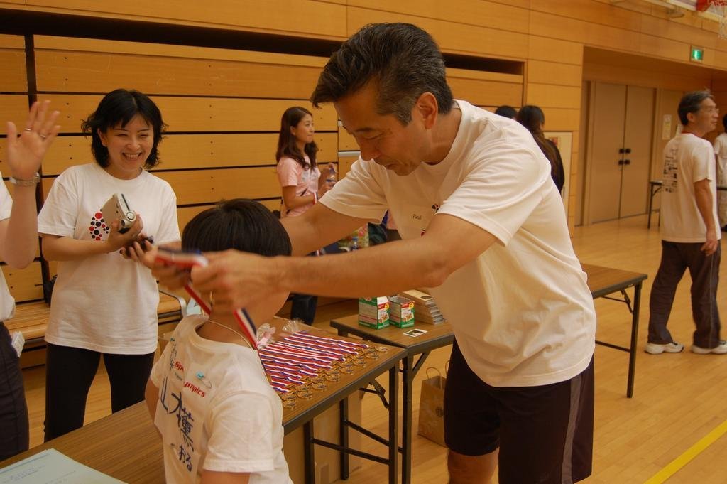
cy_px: 242
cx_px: 364
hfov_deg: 57.3
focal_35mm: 33
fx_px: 666
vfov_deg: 39.9
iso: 400
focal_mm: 22
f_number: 4
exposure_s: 1/60
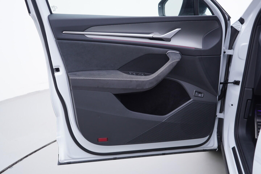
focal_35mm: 36
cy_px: 87
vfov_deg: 36.9
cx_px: 130
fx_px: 261
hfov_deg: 53.1
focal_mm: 24
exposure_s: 1/50
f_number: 3.2
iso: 125
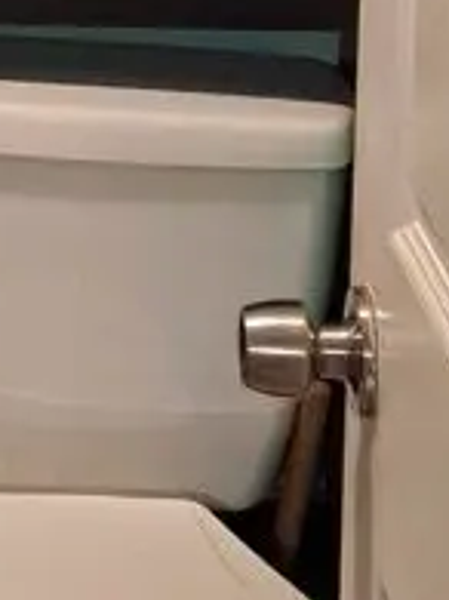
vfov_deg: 12.8
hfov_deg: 9.6
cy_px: -231
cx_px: -338
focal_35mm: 148
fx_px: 2562
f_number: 1.8
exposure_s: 1/24
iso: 500
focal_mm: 5.23
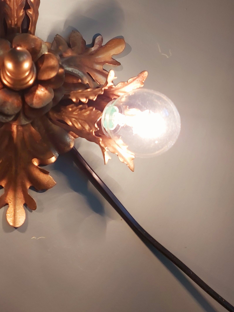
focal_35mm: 49
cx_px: 21
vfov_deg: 38.3
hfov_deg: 28.5
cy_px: 95
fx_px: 442
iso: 64
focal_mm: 3.92
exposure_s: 1/213
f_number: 1.7
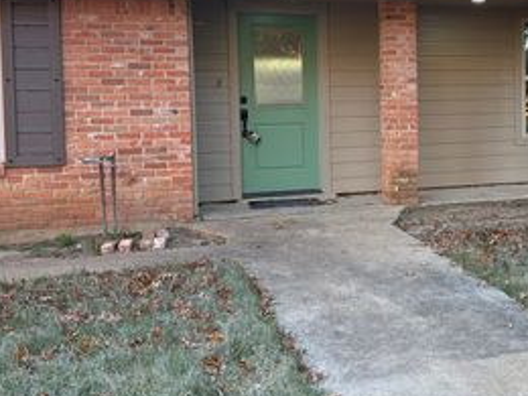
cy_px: 123
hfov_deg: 36.8
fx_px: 763
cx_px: 426
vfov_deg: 28.9
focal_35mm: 50
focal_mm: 5.96
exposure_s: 1/241
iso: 100
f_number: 1.6
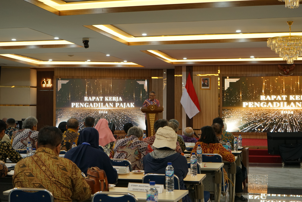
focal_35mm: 64
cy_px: 101
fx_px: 537
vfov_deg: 21.3
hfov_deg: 31.4
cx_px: 151
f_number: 5.6
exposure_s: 1/60
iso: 1000
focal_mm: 64
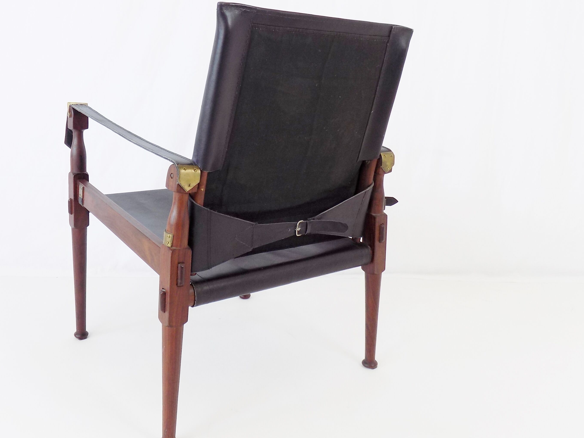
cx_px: 230
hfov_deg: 57.8
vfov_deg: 45.4
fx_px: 523
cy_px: 199
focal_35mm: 31
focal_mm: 4
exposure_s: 1/40
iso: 80
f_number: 3.1
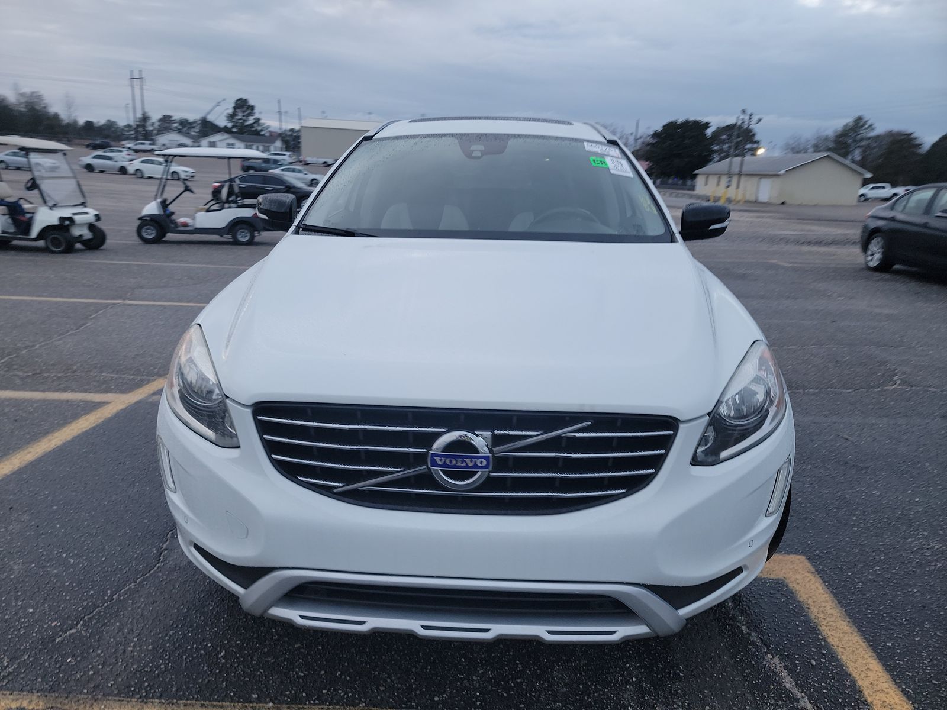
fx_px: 657
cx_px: 474
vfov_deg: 56.8
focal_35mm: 24
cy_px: 355
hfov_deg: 71.6
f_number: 1.8
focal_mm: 6.7
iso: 147
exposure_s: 1/59
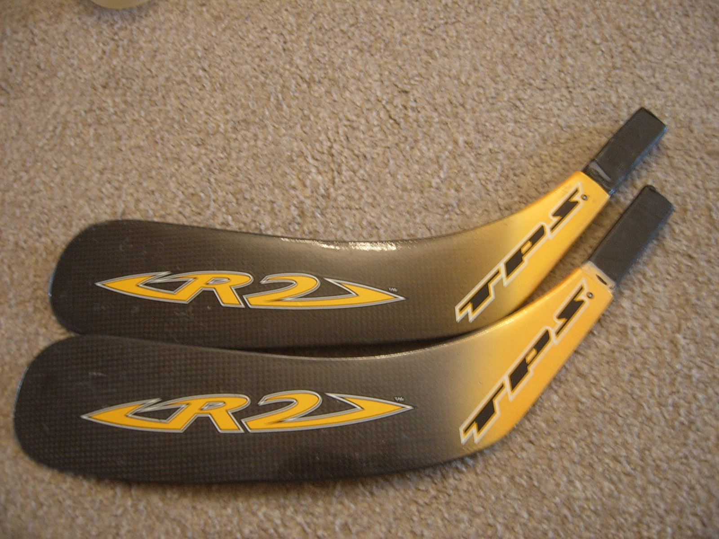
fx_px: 727
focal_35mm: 35
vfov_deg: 40.7
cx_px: 360
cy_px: 270
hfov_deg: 52.6
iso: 100
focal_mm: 5.8
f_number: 2.8
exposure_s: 1/8
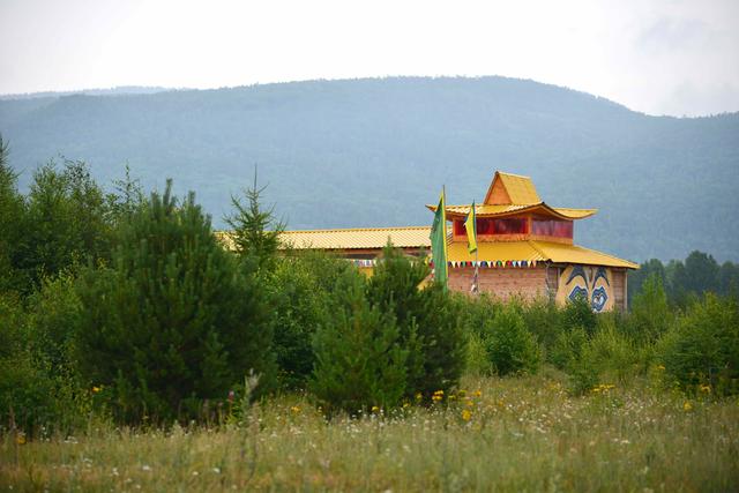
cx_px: 370
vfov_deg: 11.4
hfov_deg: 17.1
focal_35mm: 120
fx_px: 2464
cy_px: 246
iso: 400
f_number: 4
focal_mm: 120
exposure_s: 1/1500
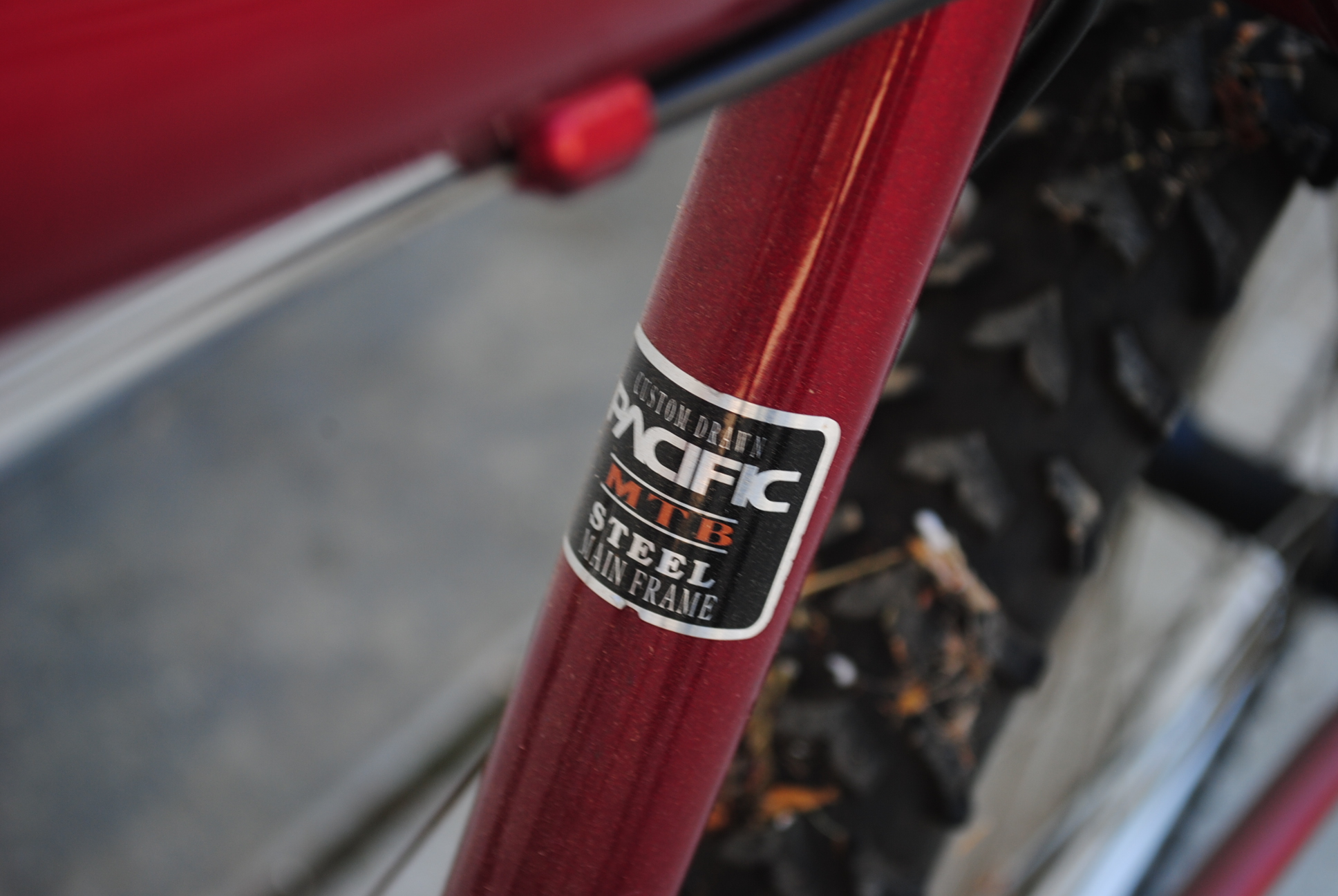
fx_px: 2512
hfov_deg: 29.8
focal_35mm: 68
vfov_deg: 20.2
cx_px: 669
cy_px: 448
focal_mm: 45
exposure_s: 1/50
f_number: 5.3
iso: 100
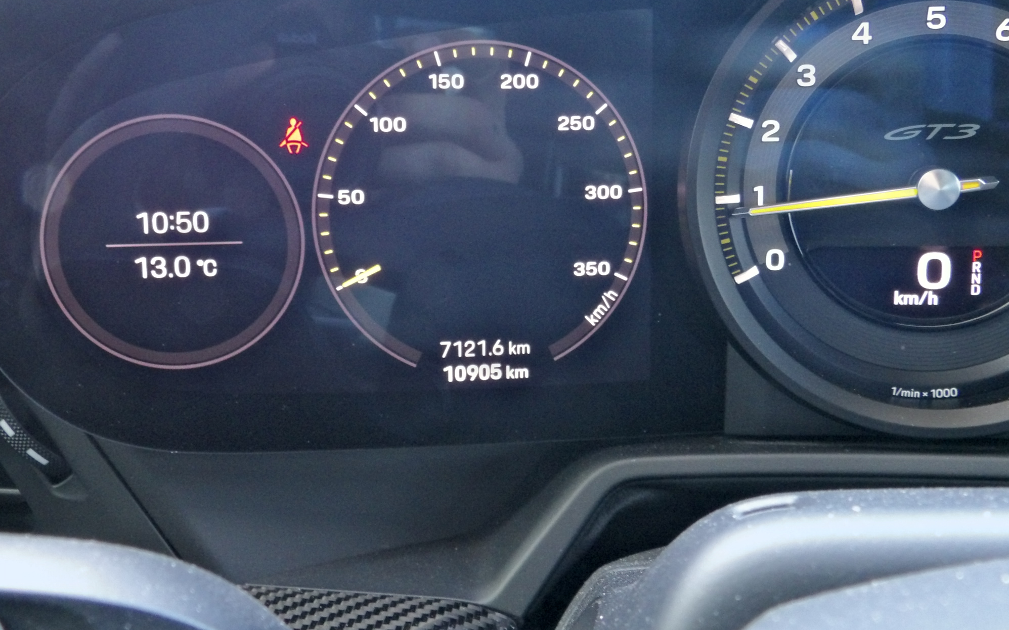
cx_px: 498
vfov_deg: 34.4
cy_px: 280
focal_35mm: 37
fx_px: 1017
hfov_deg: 52.7
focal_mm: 6.2
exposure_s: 1/7
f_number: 4.5
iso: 458
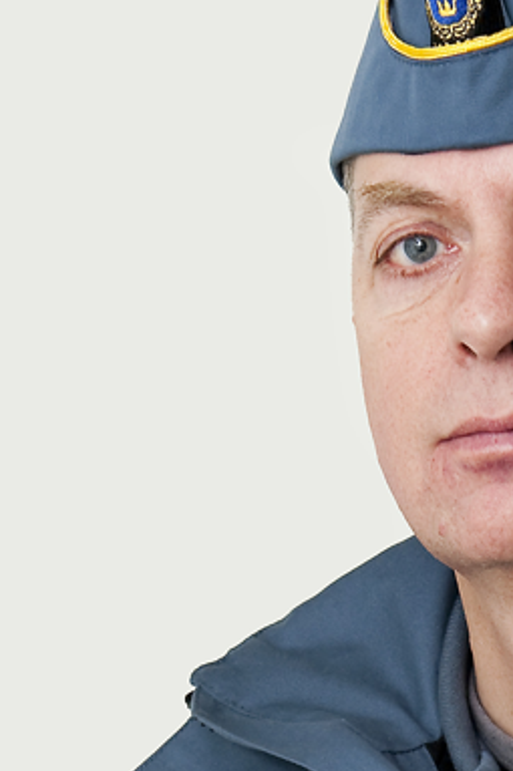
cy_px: 1094
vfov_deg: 10.2
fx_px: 4193
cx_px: 630
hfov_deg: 6.9
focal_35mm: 196
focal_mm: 50
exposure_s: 1/160
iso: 400
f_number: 5.6
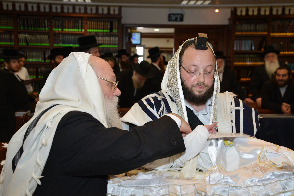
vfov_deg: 27.0
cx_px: 147
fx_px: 408
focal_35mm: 50
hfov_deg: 39.6
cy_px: 98
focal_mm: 50
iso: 800
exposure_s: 1/160
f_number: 5
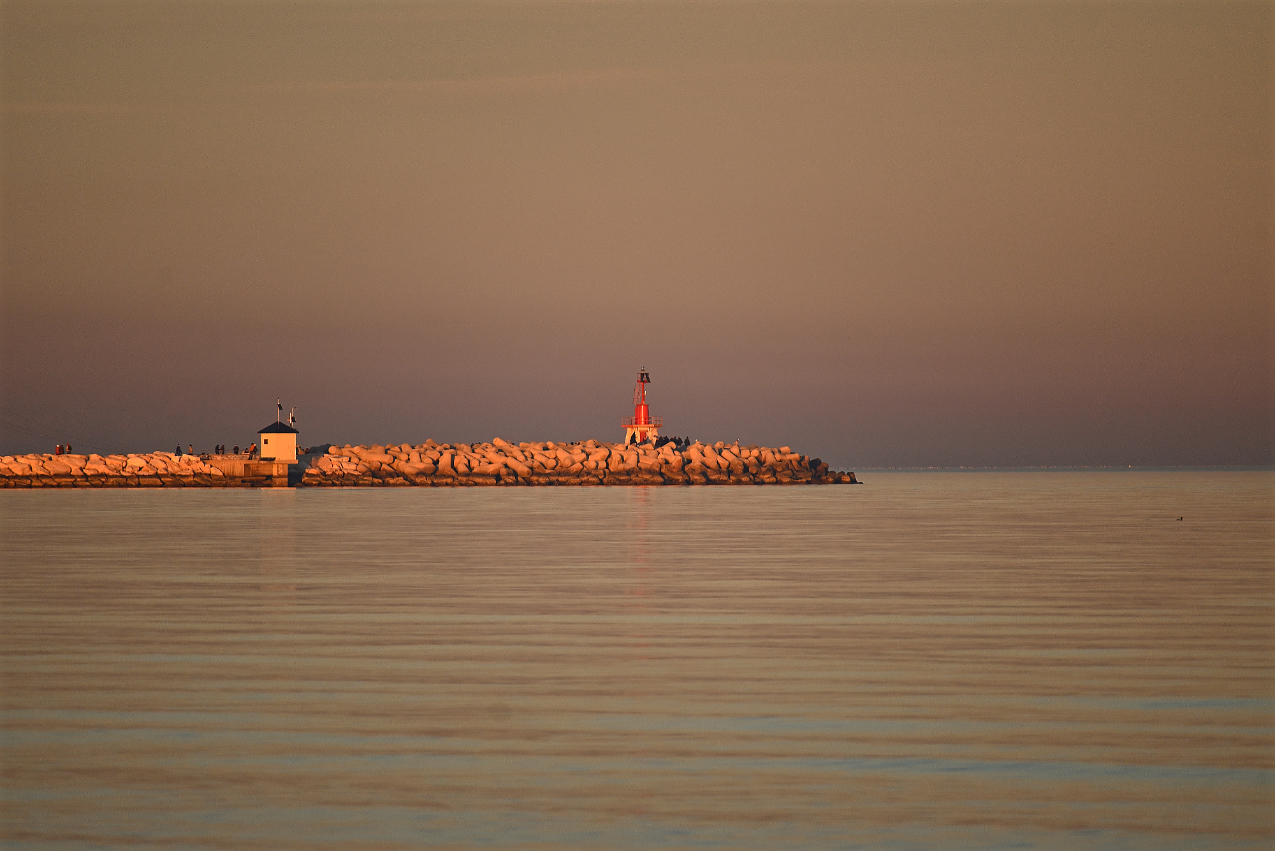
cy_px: 426
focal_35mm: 375
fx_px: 13282
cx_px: 638
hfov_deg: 5.5
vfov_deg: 3.7
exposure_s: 1/500
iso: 200
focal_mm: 250
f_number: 6.3
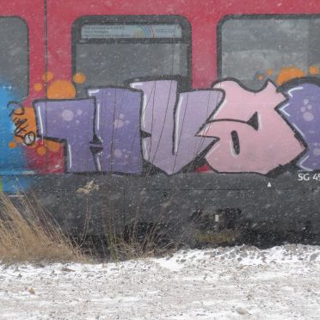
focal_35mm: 209
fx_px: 2186
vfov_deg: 8.4
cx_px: 166
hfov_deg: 8.4
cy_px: 160
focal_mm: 34.2
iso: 1600
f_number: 5.6
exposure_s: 1/400
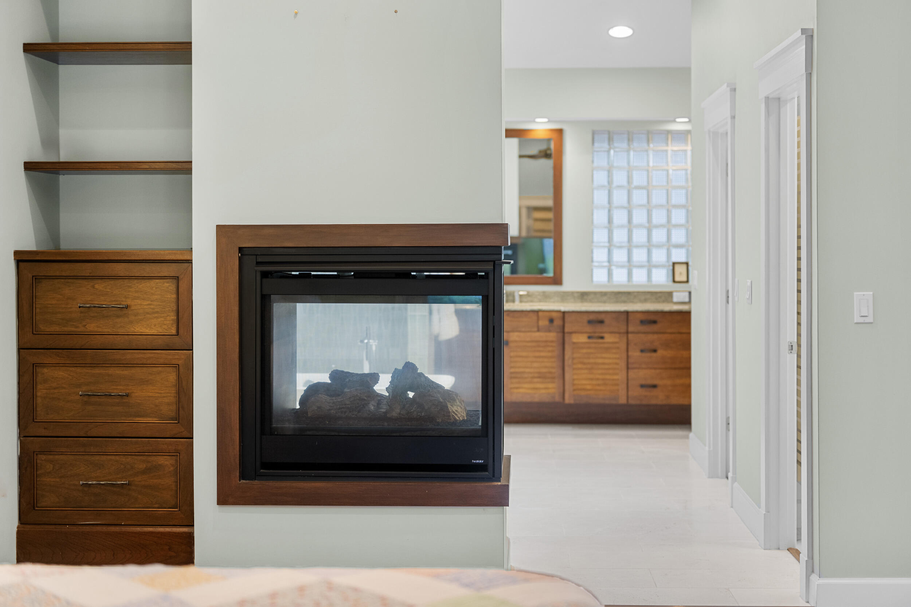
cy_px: 304
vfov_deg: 27.0
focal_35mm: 50
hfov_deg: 39.6
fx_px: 1265
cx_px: 456
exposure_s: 1/30
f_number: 2
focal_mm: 50
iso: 500
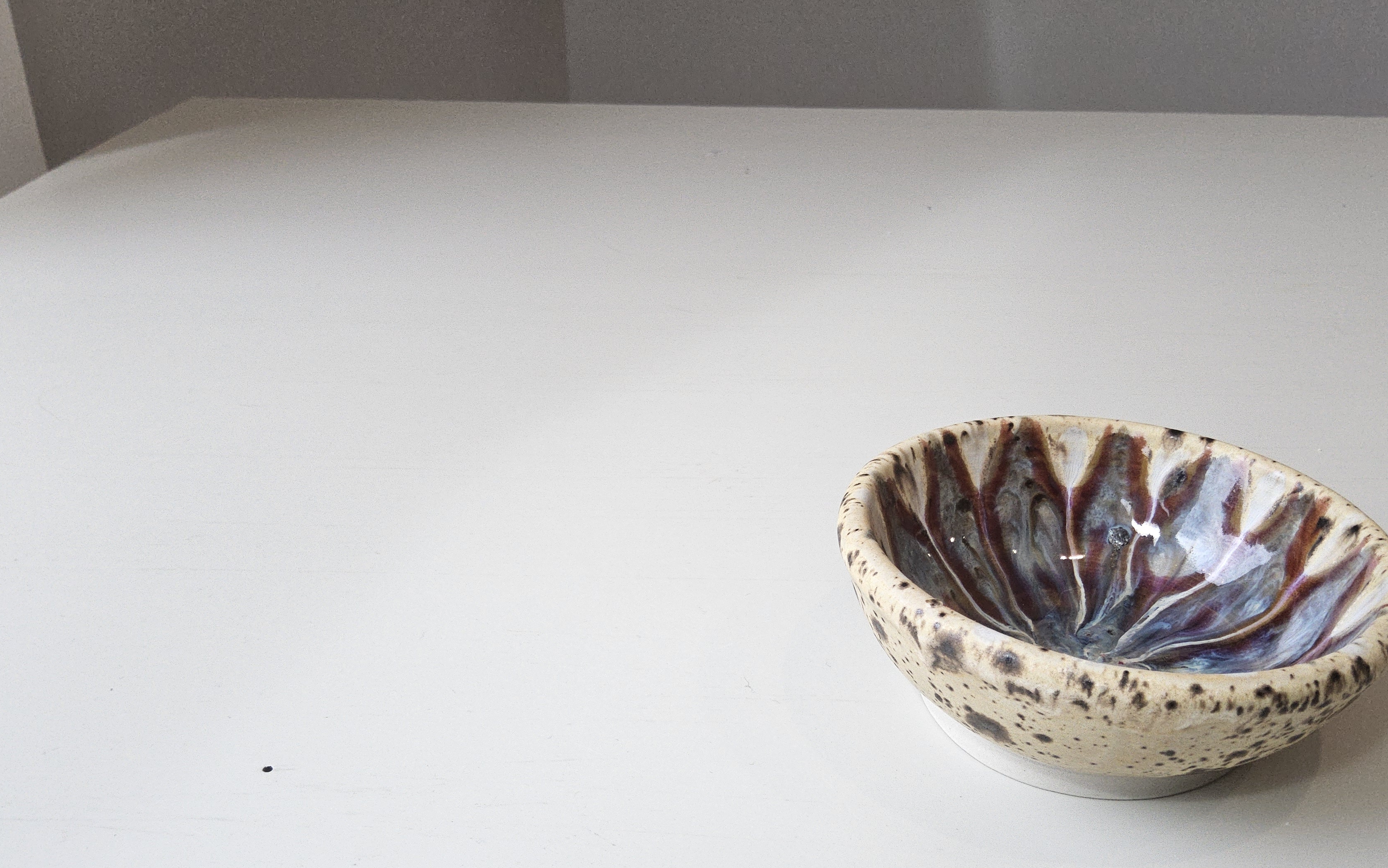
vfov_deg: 41.5
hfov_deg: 62.9
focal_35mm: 30
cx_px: 718
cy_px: 554
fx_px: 1135
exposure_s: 1/120
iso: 125
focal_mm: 3.08
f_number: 2
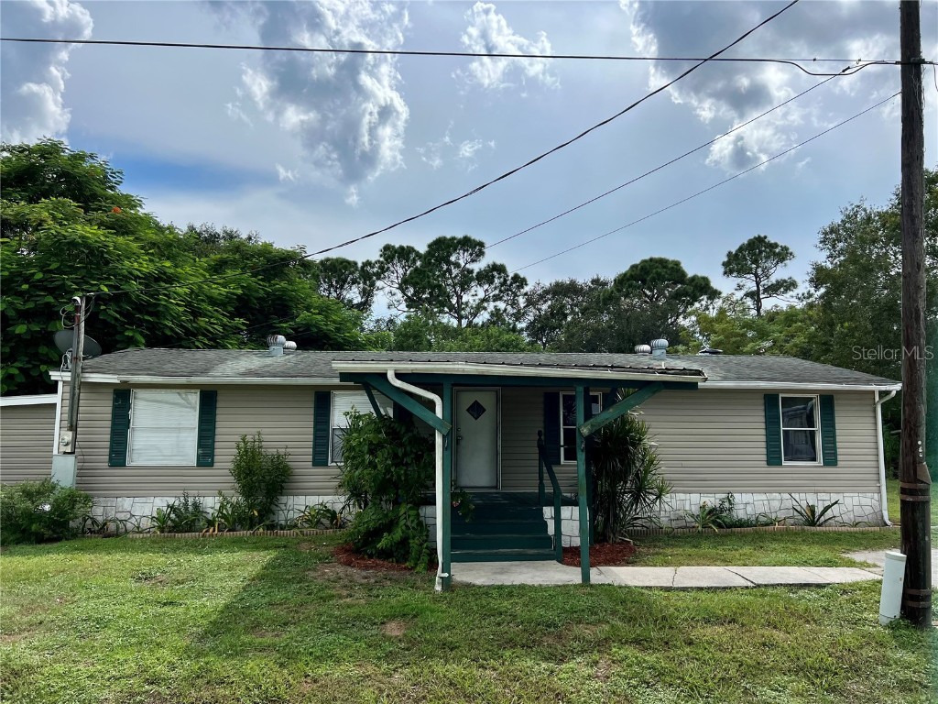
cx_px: 469
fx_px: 705
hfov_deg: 67.3
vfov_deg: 53.1
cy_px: 352
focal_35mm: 26
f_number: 1.5
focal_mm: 5.7
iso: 50
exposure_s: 1/9434
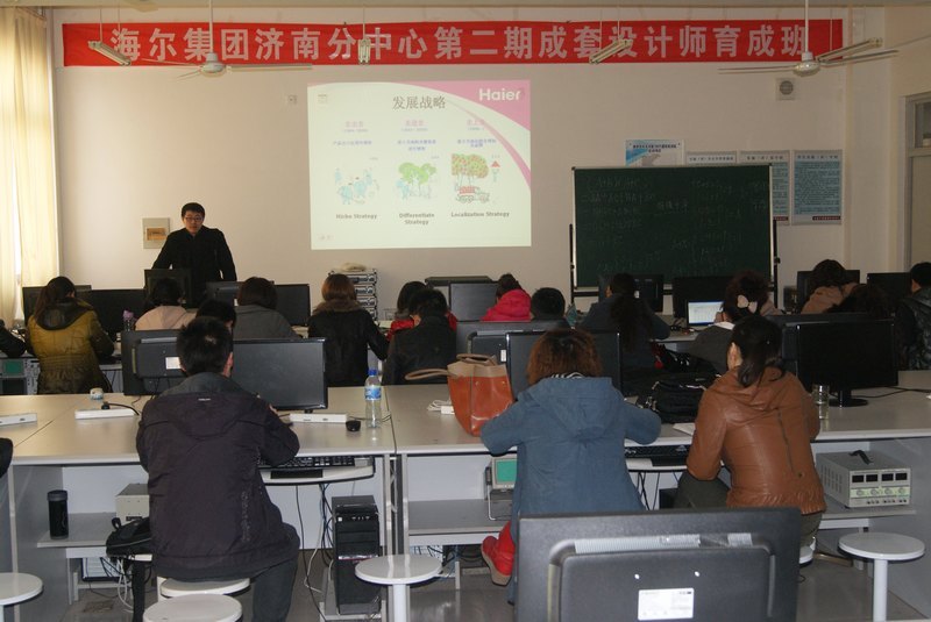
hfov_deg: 43.6
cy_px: 311
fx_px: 1165
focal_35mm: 45
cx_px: 466
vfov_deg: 29.9
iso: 400
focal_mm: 30
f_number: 5.6
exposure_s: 1/60
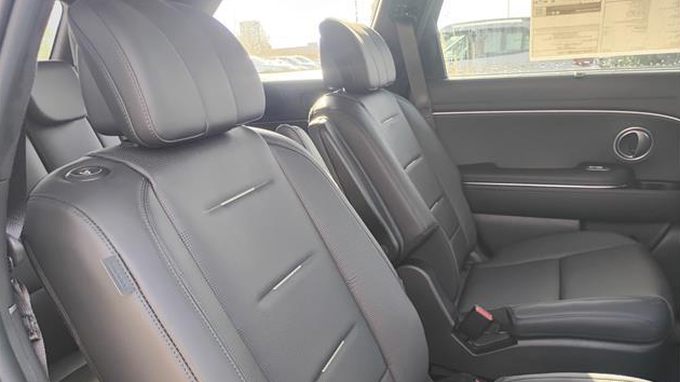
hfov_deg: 62.6
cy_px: 243
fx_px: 559
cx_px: 339
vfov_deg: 37.5
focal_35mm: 31
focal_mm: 4.26
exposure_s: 1/60.2
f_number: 1.8
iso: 569
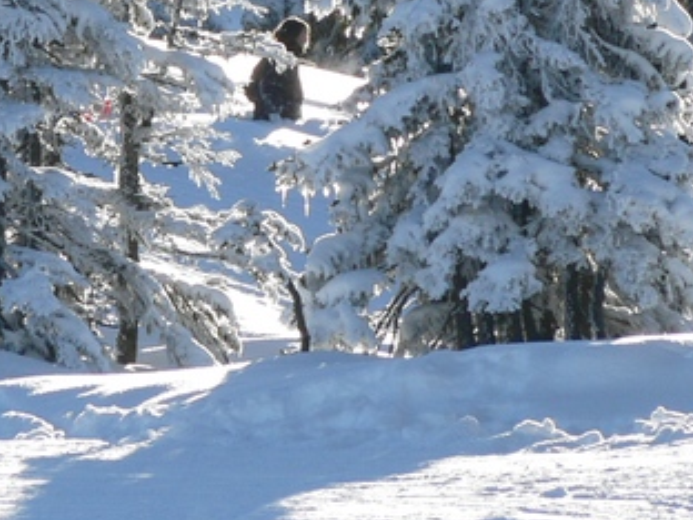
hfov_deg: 2.7
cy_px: -113
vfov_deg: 2.0
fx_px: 14754
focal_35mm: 737
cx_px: 249
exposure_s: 1/400
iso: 80
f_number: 5
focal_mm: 47.8
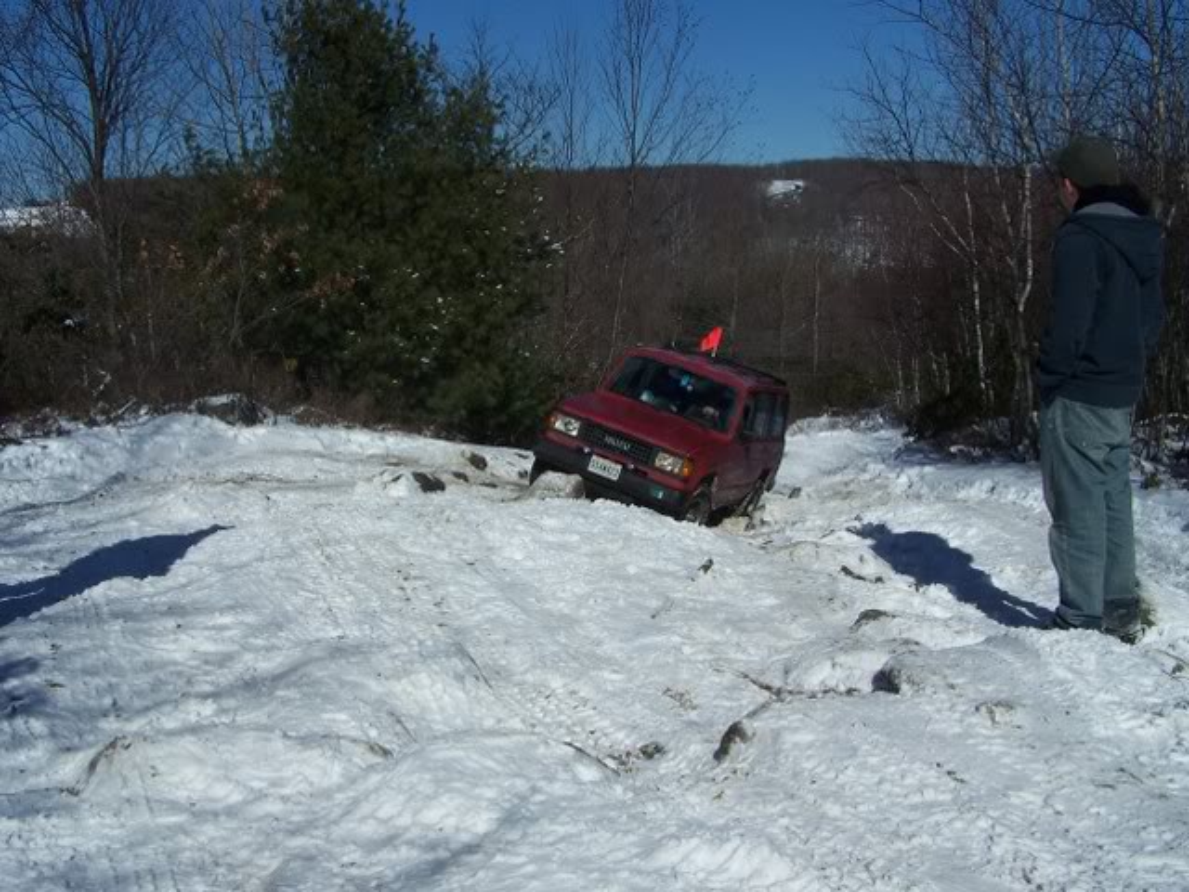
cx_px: 594
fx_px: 1305
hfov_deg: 49.0
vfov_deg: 37.7
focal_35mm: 38
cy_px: 446
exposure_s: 1/1500
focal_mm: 6.3
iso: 80
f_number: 5.6
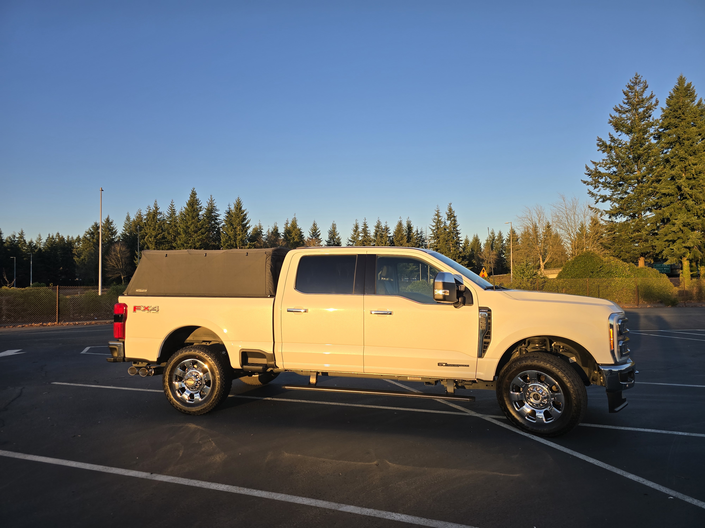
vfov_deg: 58.9
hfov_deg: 73.9
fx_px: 468
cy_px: 264
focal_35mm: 23
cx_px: 352
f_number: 1.7
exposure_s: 1/427
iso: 12
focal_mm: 6.3
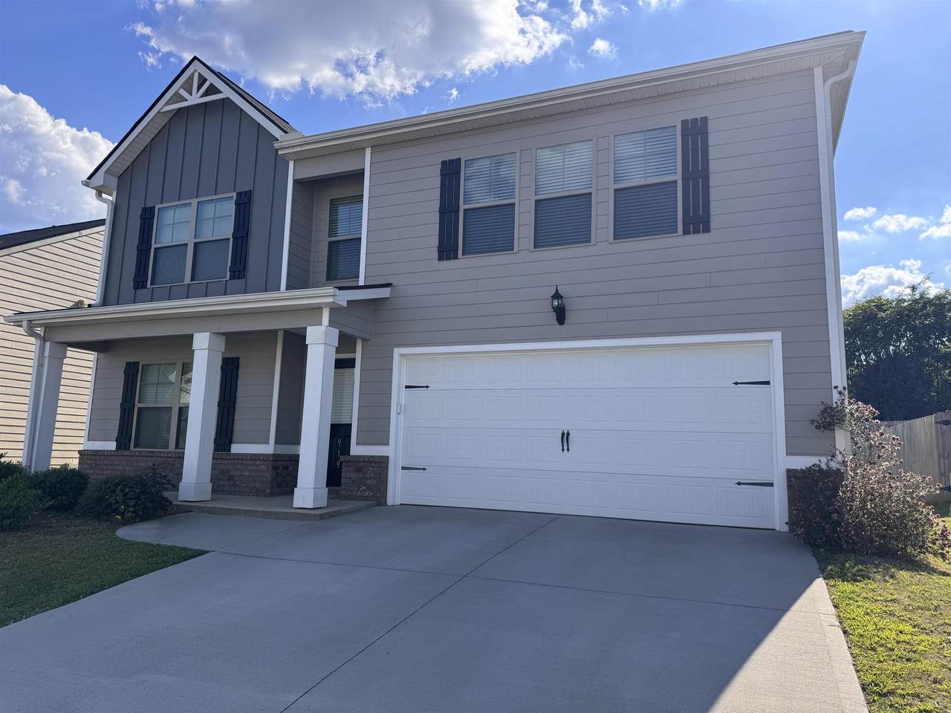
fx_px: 659
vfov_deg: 56.8
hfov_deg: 71.6
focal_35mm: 24
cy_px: 356
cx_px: 476
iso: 80
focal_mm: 6.76
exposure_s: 1/2710
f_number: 1.78
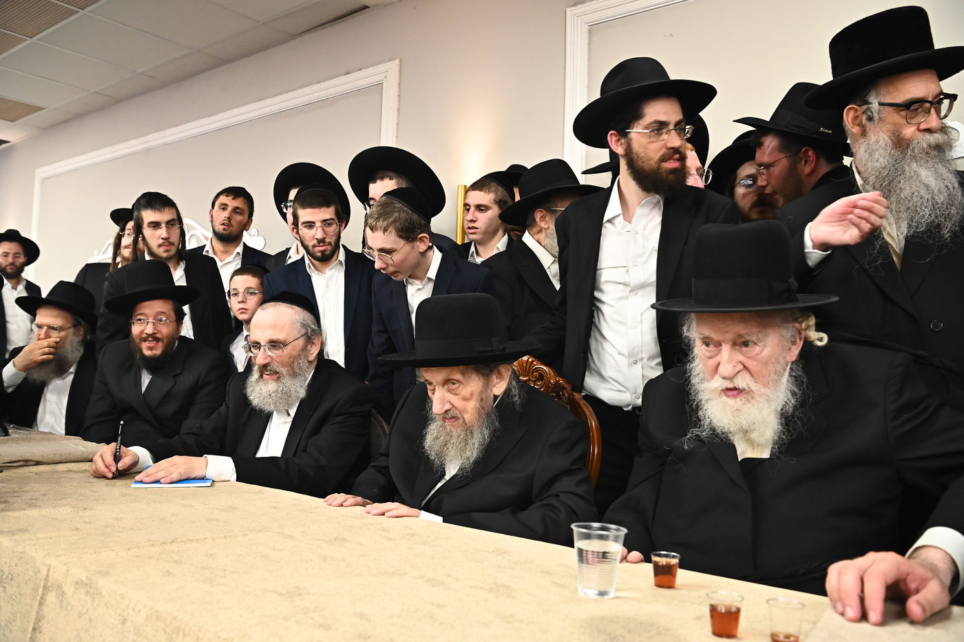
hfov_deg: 62.0
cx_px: 482
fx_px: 803
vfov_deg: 43.6
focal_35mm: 30
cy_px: 321
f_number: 5.6
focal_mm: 30
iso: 3200
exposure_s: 1/200
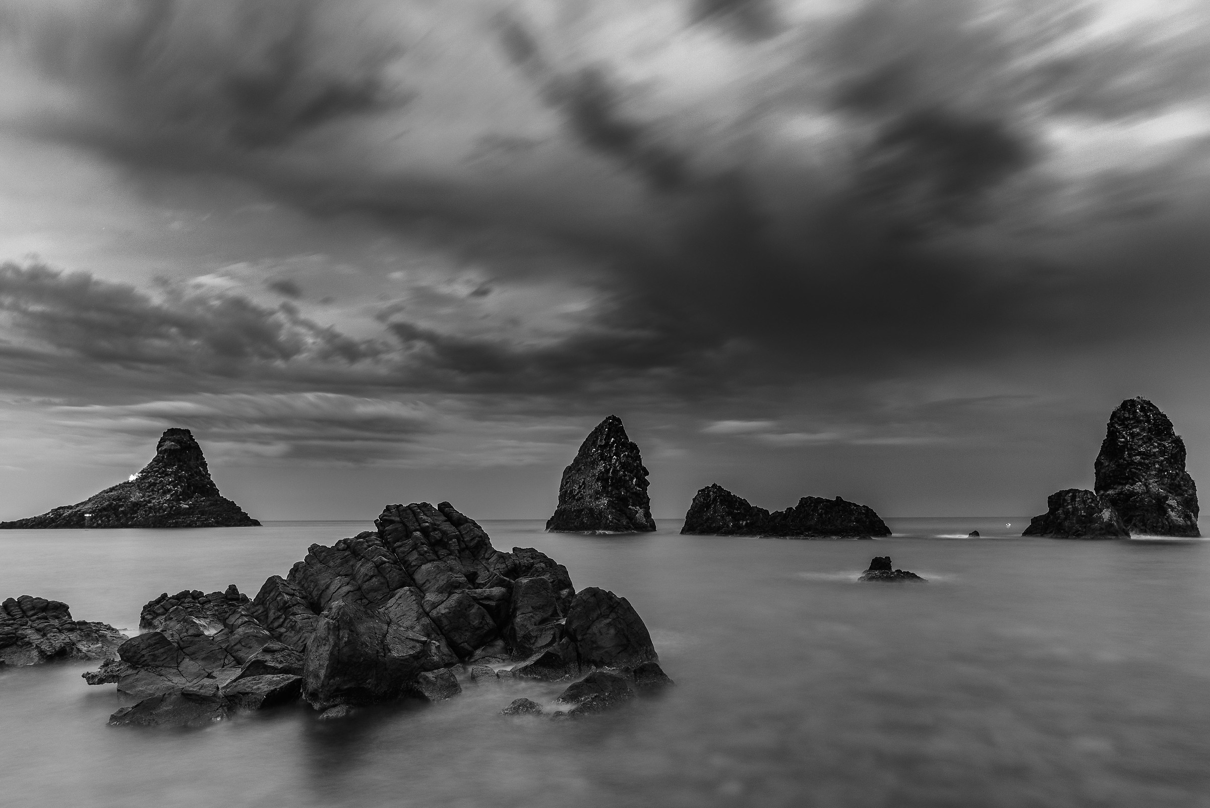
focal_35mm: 20
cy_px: 404
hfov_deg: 84.0
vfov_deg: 62.0
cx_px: 605
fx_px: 672
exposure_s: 30
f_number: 8
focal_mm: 20
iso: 100
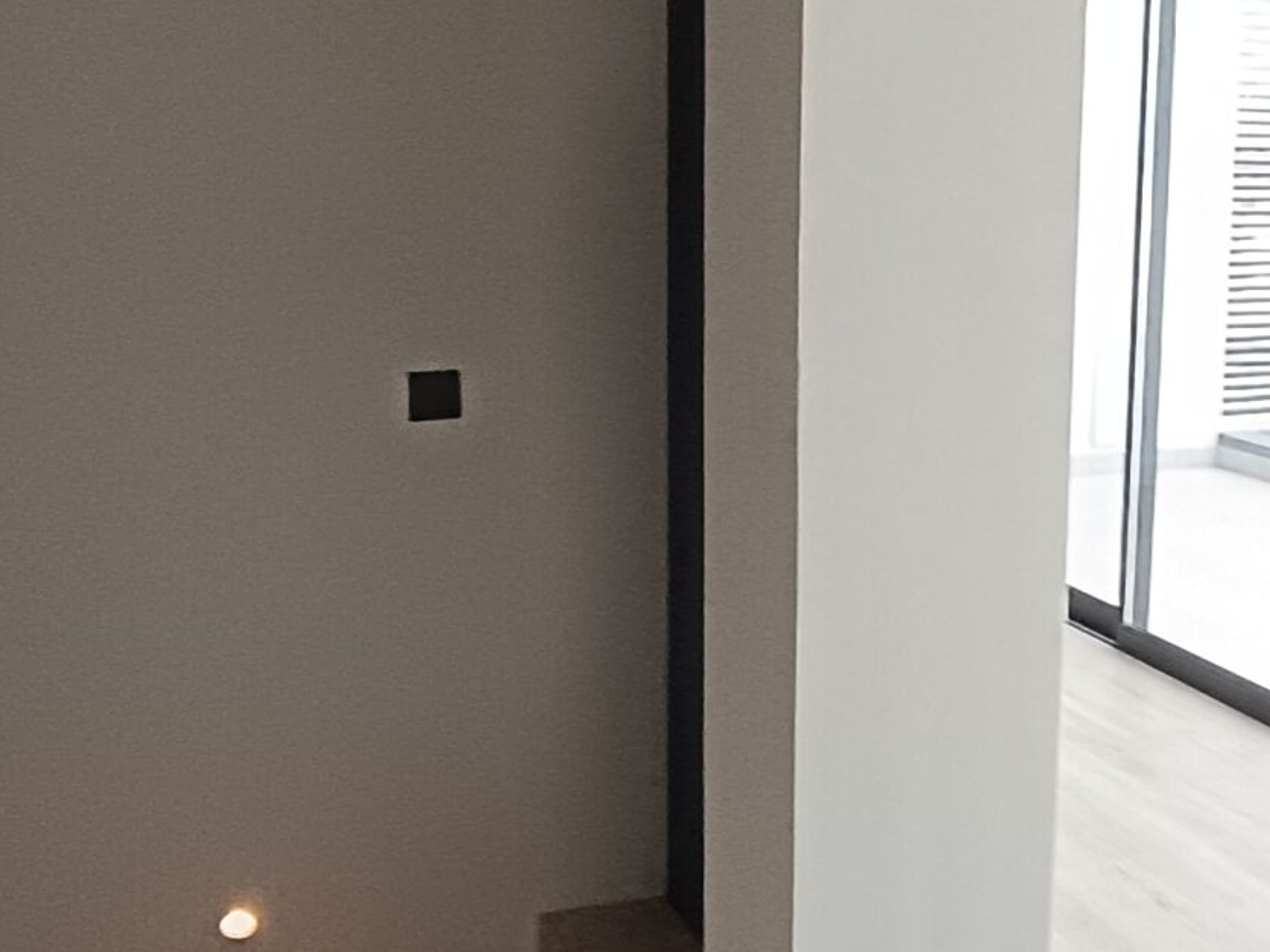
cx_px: 860
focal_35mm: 49
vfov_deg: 29.7
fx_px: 1798
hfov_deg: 38.4
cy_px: 456
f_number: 2.2
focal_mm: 1.66
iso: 221
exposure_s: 1/100
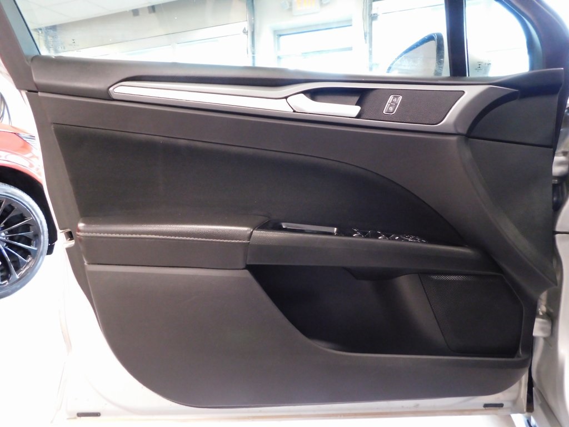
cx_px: 284
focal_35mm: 23
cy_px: 214
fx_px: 378
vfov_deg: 58.9
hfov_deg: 73.9
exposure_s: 1/15
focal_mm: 4
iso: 1600
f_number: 3
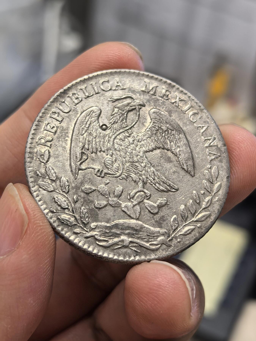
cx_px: 128
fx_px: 532
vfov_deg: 35.5
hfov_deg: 27.0
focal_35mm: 54
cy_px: 170
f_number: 2
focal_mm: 6.98
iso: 200
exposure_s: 1/100
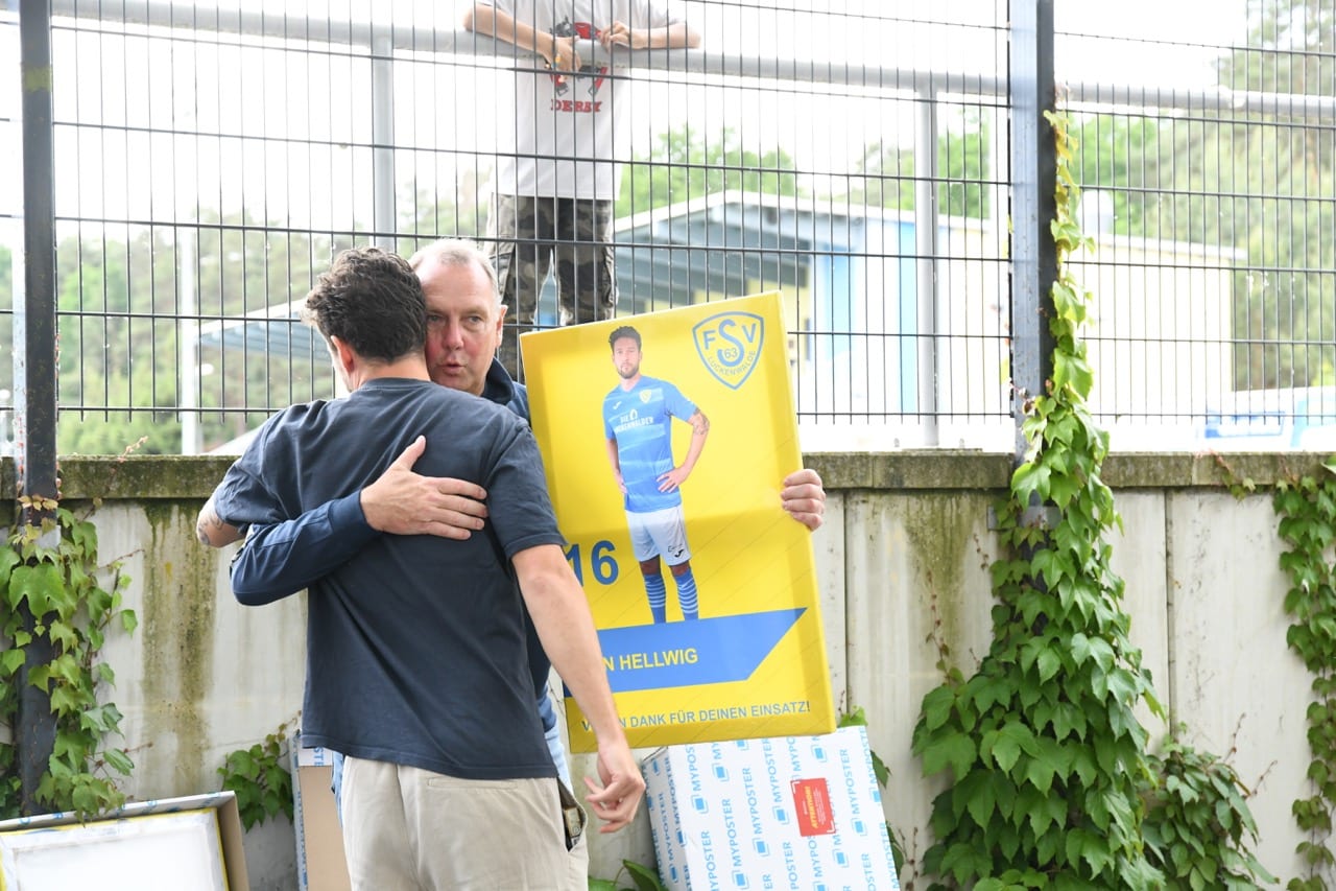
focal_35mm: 62
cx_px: 668
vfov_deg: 21.9
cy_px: 446
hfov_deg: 32.4
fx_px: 2300
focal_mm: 62
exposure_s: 1/800
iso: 2000
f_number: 4.5
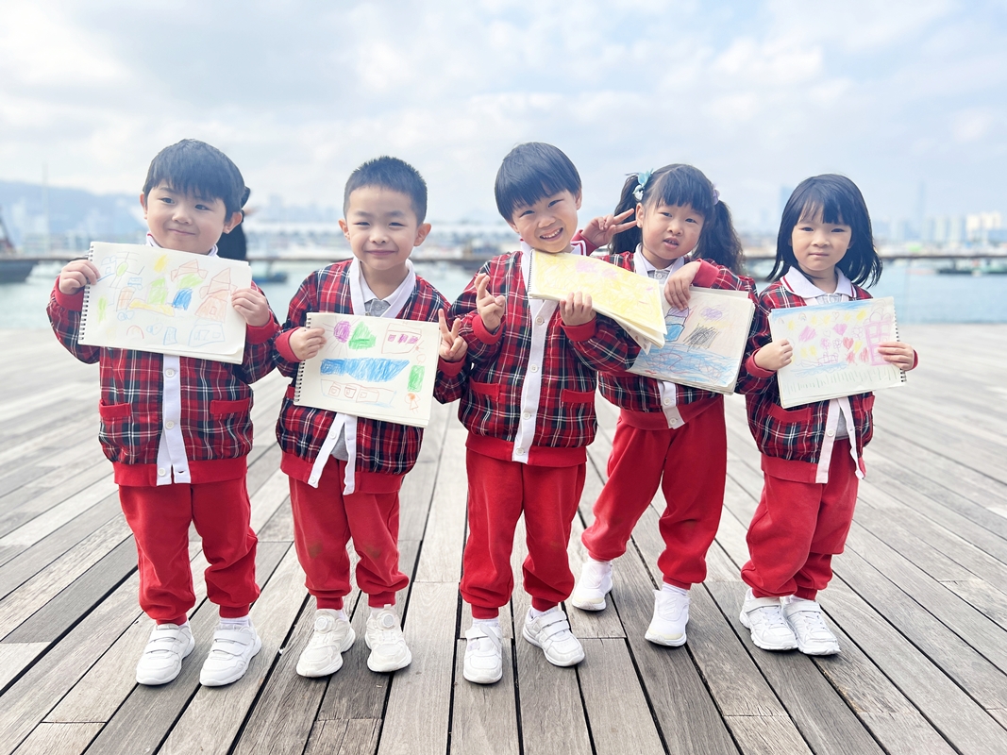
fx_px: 756
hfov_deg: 67.3
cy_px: 378
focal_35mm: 26
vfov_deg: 53.1
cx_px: 504
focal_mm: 5.7
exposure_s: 1/2208
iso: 50
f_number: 1.5
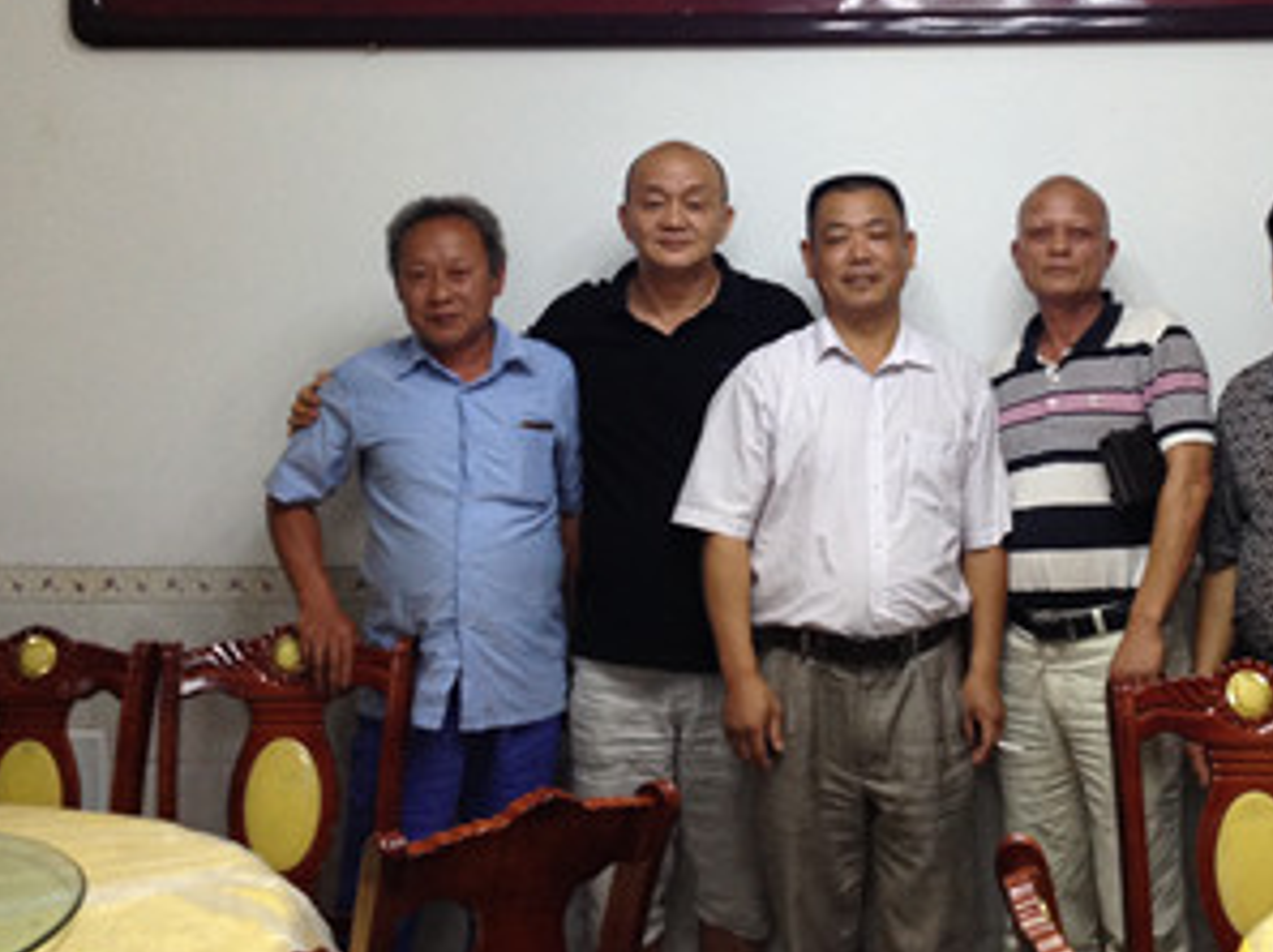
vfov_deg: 24.5
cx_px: 879
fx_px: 2167
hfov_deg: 32.4
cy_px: 225
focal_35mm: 59
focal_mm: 4.28
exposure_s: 1/20
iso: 100
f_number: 2.4
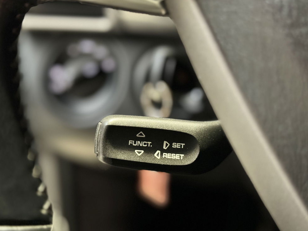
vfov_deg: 29.1
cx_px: 158
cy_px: 118
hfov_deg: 38.2
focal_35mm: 50
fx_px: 445
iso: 800
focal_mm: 6.86
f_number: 1.78
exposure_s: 1/20
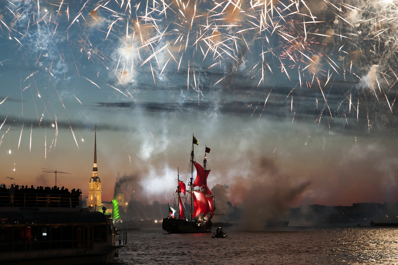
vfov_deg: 16.5
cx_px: 199
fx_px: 911
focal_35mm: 82
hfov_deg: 24.6
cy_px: 132
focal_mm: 55
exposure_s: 1/15
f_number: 4
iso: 400
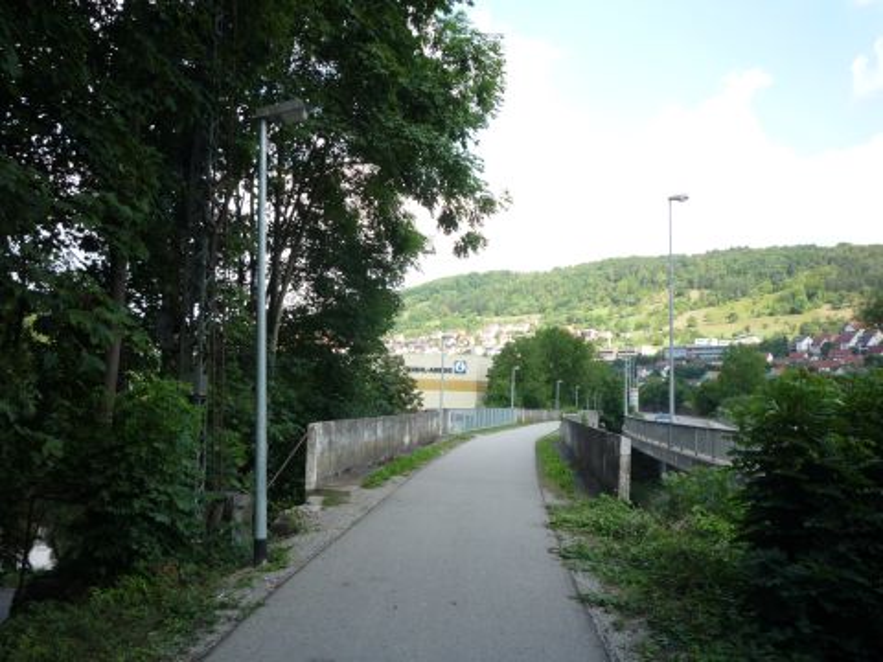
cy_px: 331
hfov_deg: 56.8
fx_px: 816
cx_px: 442
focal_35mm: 32
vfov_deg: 44.2
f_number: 4
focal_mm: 5.2
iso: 100
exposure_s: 1/200
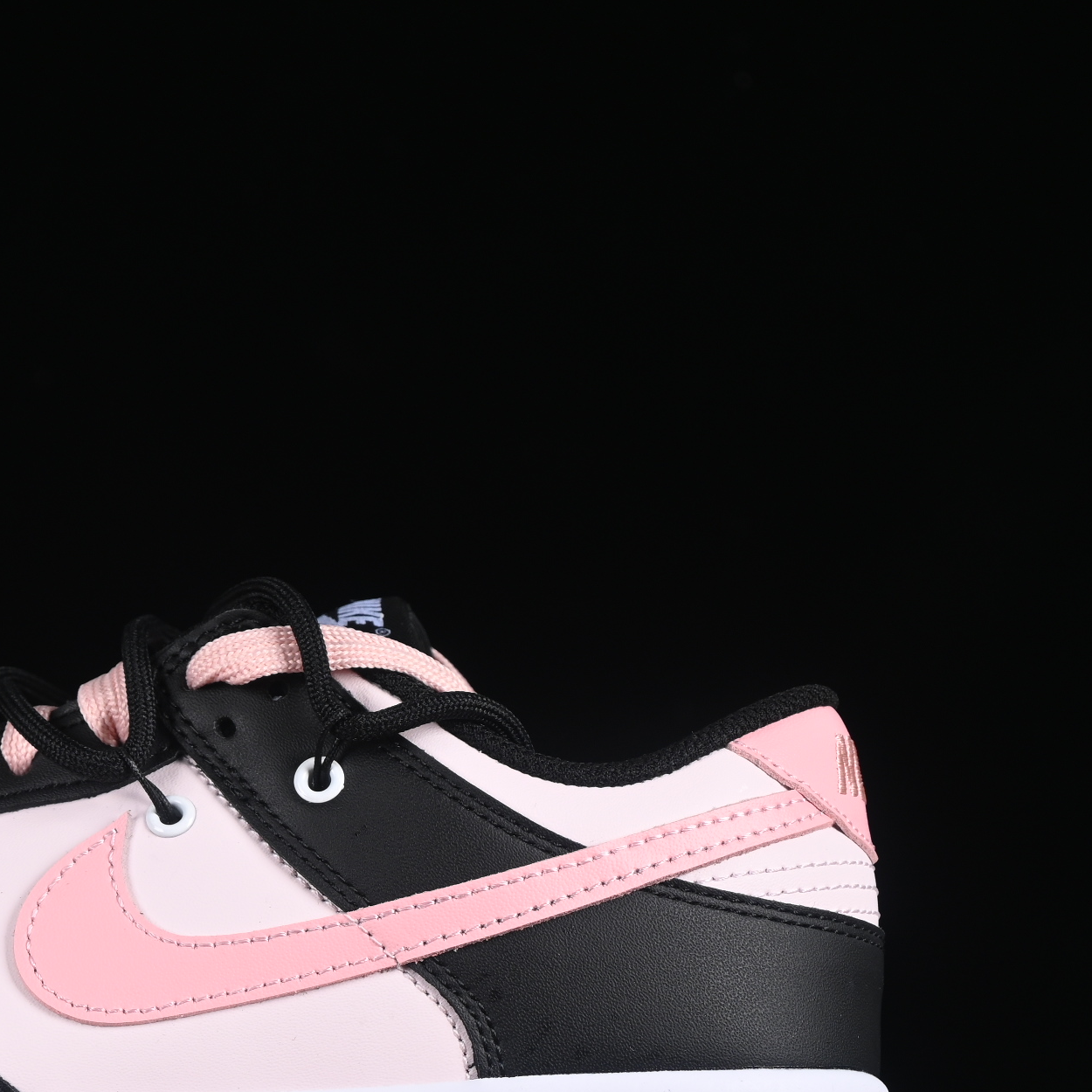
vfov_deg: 12.3
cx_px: 123
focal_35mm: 142
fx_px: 5068
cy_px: 761
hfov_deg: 12.2
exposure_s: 1/60
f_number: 6.3
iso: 160
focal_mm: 50
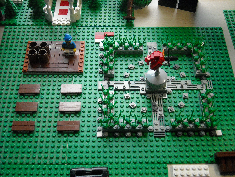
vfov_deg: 27.0
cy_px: 88
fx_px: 367
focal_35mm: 54
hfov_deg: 35.5
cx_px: 118
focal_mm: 8.85
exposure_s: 1/129
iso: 541
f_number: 3.3
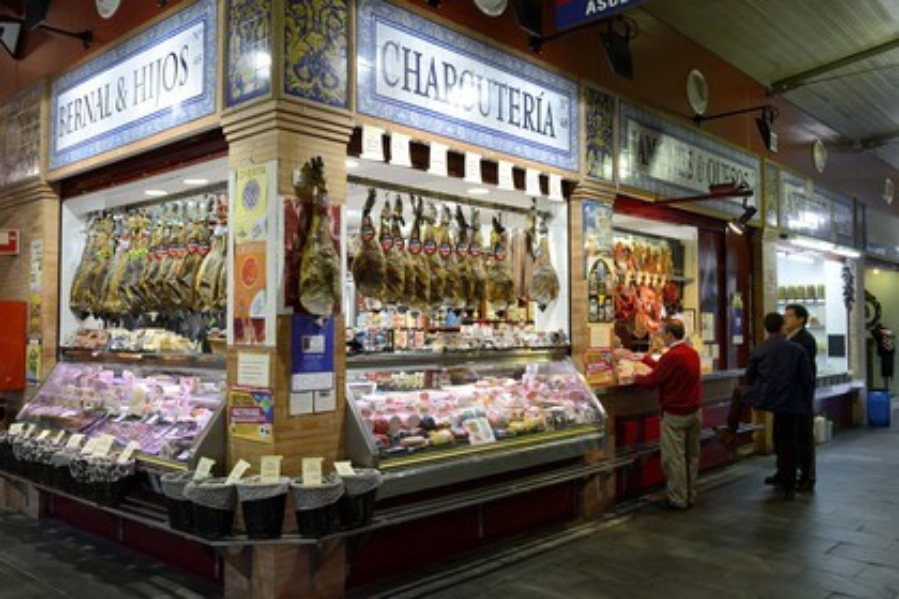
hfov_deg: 60.3
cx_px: 450
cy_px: 300
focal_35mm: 31
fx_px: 774
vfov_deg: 42.3
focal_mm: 31
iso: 1600
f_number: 9
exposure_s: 1/40
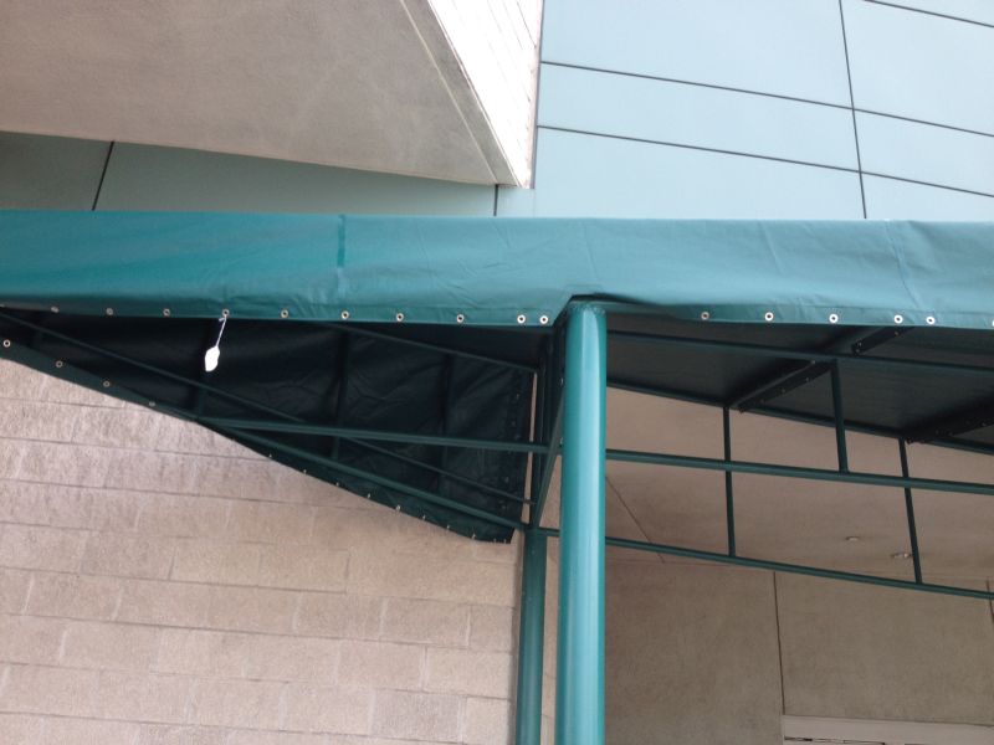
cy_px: 372
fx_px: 1005
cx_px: 497
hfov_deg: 52.6
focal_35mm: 35
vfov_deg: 40.7
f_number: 2.4
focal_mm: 4.28
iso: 64
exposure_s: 1/154
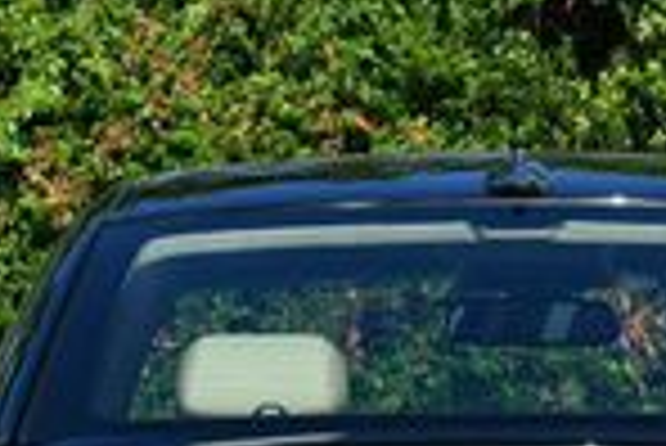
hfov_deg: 4.3
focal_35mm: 477
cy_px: 640
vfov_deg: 2.9
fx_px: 8833
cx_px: 428
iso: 100
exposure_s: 1/250
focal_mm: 55
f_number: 8
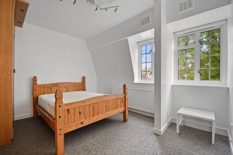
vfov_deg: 77.3
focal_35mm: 15
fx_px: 97
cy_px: 78
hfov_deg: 100.4
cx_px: 116
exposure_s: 1/6
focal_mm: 10
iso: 160
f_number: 5.6
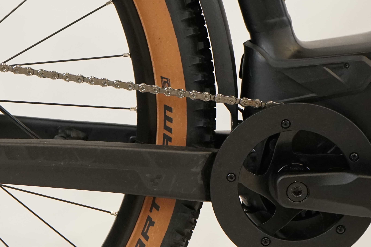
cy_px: 159
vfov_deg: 10.6
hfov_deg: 15.8
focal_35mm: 129
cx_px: 117
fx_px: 1329
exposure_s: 1/200
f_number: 6.3
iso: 2500
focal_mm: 59
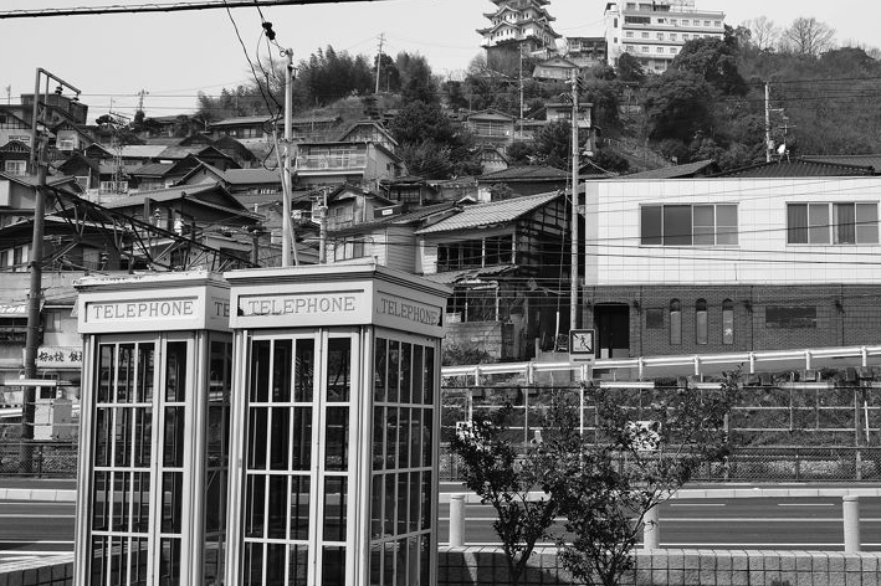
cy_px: 331
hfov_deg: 48.7
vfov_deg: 34.1
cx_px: 589
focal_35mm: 39
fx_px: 954
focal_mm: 18
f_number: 8
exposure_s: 1/500
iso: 200
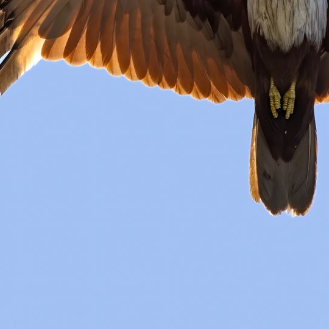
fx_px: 20301
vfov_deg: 0.9
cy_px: 30
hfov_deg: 0.9
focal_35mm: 1888
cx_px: 281
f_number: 7.1
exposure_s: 1/2500
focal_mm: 500
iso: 800
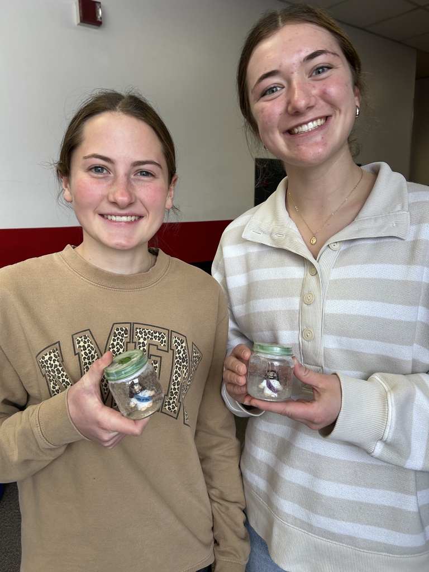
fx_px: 430
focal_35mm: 26
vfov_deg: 67.3
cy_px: 286
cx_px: 214
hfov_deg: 53.1
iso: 80
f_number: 1.5
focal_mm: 5.7
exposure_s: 1/120
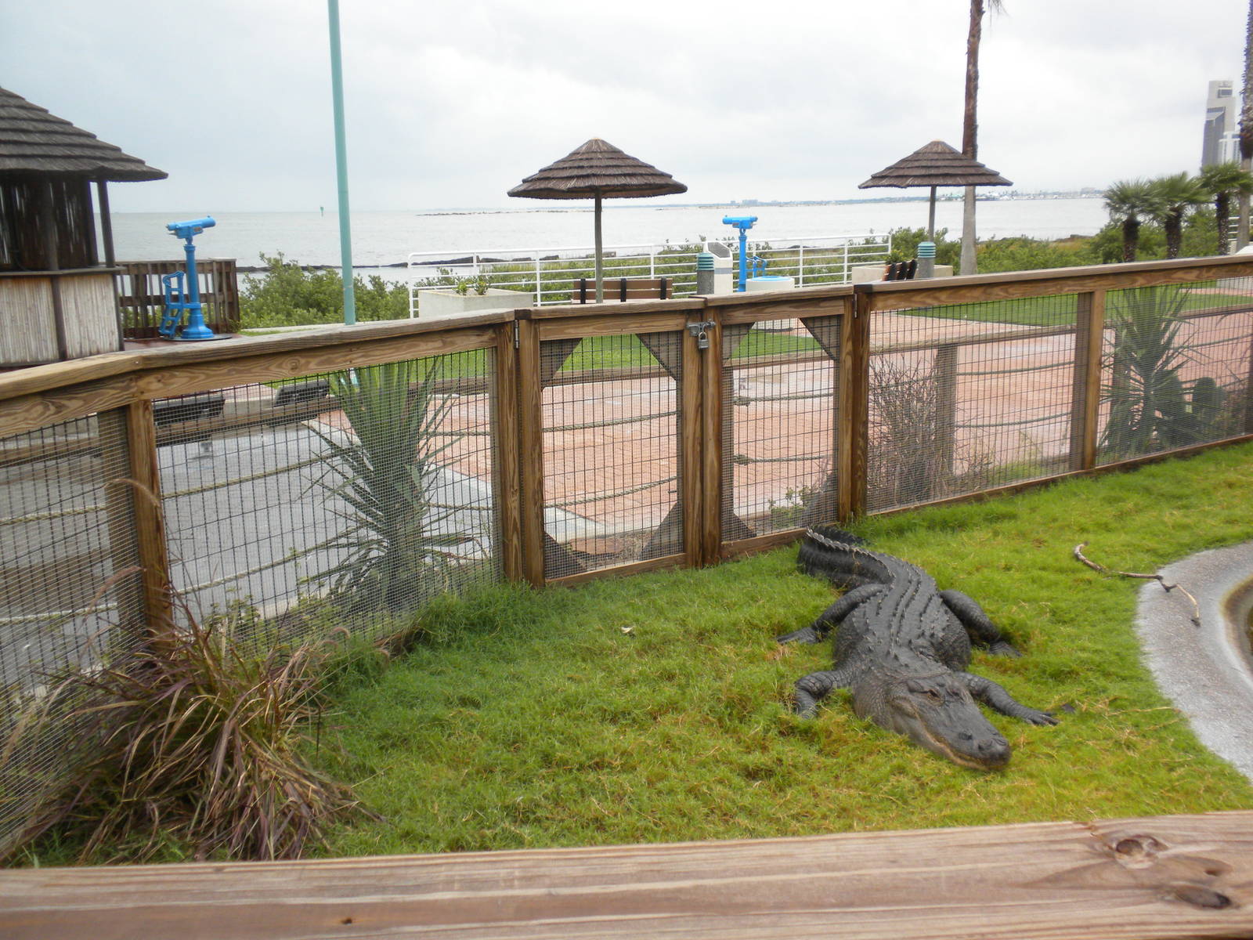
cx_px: 626
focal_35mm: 37
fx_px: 1339
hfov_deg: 50.1
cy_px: 470
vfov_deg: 38.7
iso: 75
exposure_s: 1/500
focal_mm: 6.6
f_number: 3.5
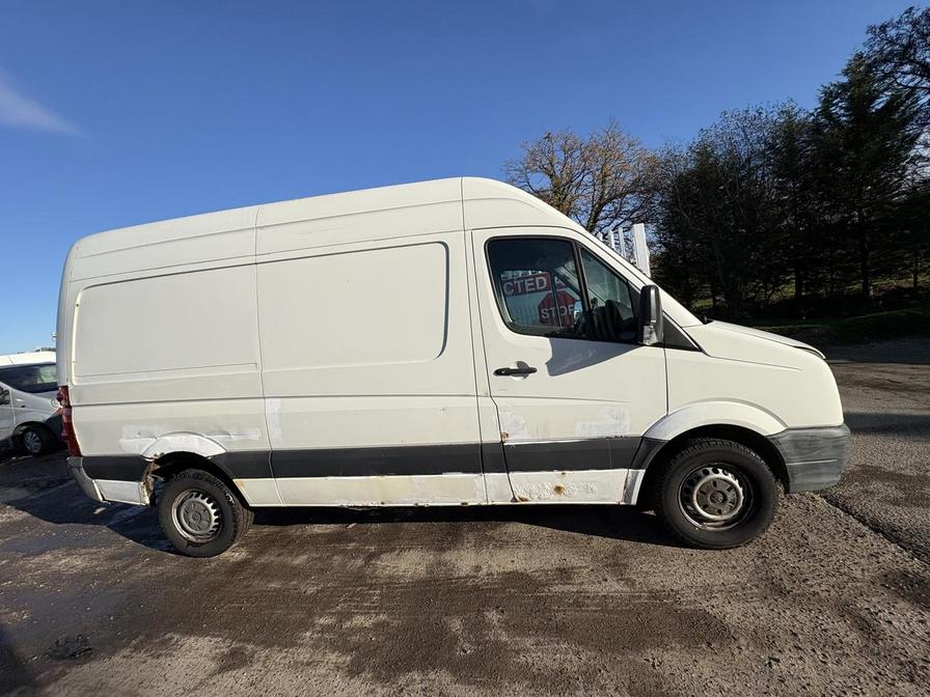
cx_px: 465
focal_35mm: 14
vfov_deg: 85.7
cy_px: 348
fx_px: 376
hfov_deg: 102.1
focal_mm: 2.22
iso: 50
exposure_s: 1/3390
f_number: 2.2
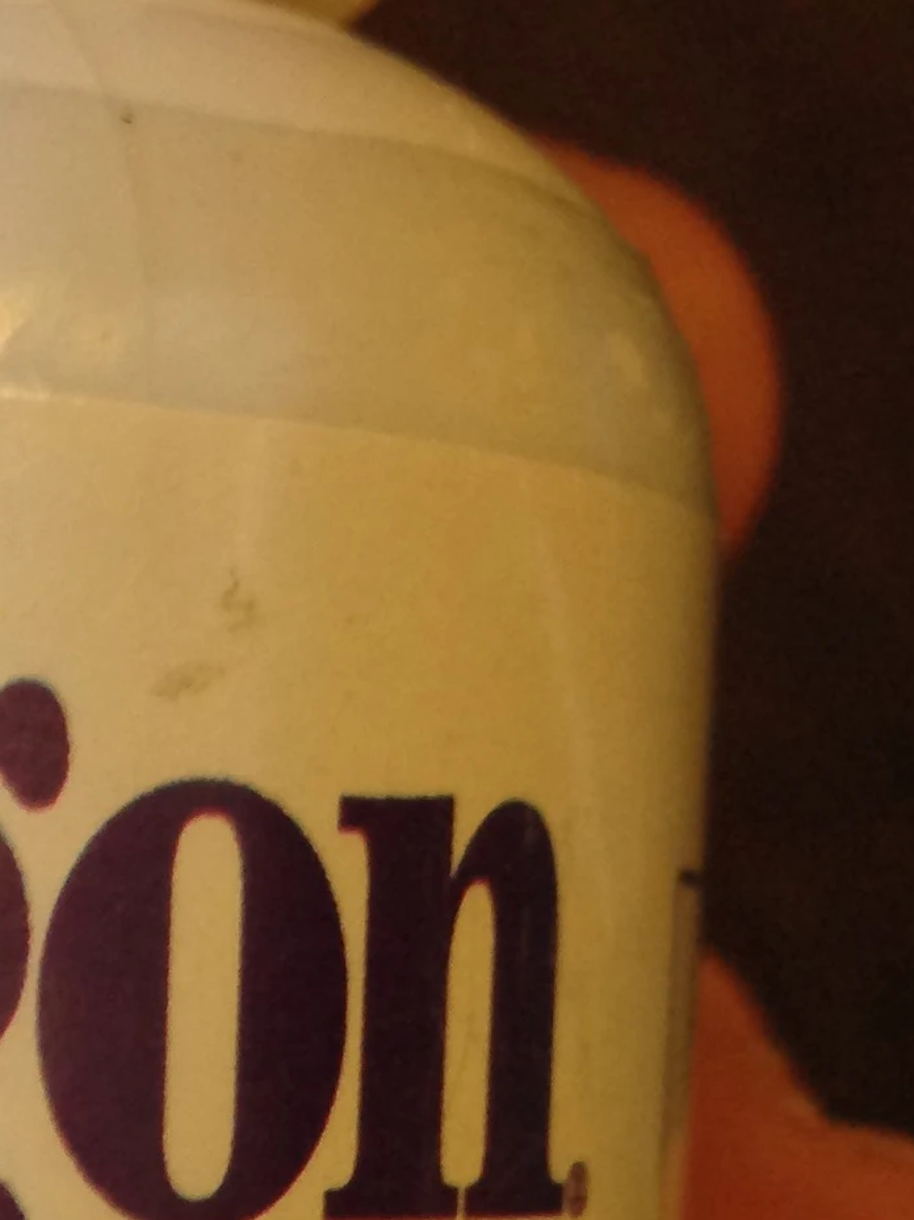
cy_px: 1567
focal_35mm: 116
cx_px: -521
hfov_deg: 12.1
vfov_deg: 16.1
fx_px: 4087
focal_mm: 4.13
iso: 125
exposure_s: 1/20
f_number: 2.4
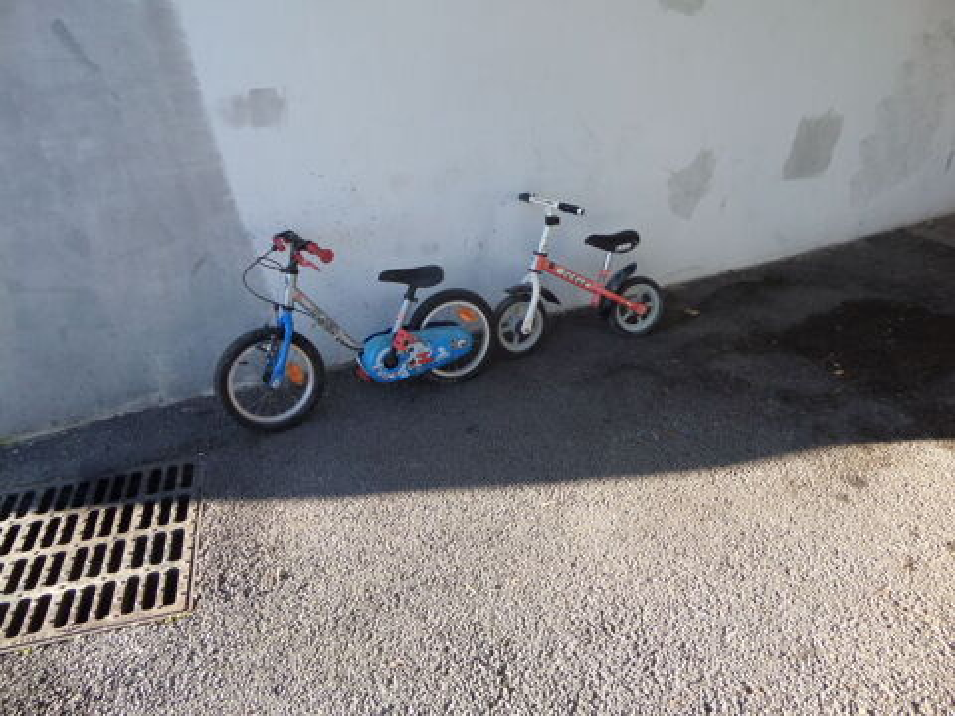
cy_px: 358
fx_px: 662
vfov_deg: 56.8
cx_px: 478
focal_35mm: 24
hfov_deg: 71.6
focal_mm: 4
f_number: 3.2
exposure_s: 1/125
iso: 80
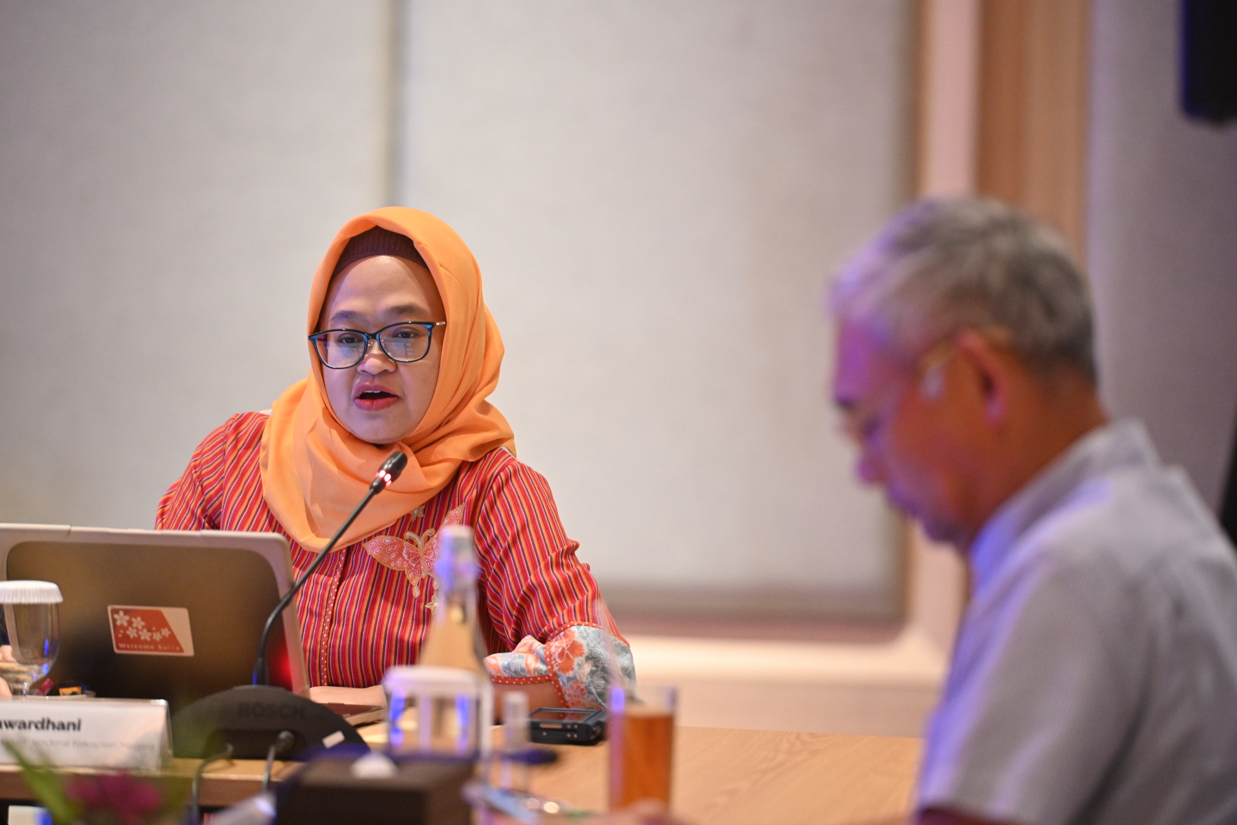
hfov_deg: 10.2
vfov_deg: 6.8
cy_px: 412
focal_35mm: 201
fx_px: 6906
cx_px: 617
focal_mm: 200
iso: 4000
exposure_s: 1/100
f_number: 2.8
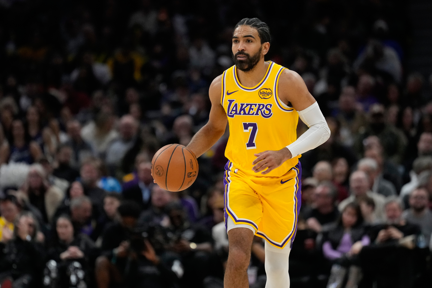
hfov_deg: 6.9
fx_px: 3600
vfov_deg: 4.6
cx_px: 216
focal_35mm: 300
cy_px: 144
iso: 4000
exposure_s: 1/2500
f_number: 2.8
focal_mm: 200
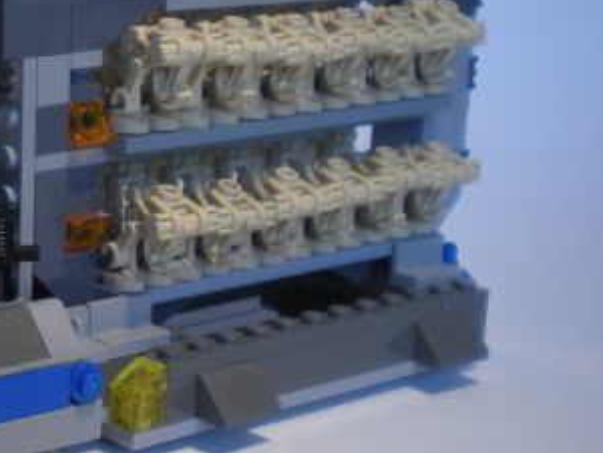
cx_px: -92
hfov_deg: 20.4
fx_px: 1585
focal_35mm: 91
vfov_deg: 16.2
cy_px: 273
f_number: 3.1
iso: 64
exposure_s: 1/66
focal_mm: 6.3
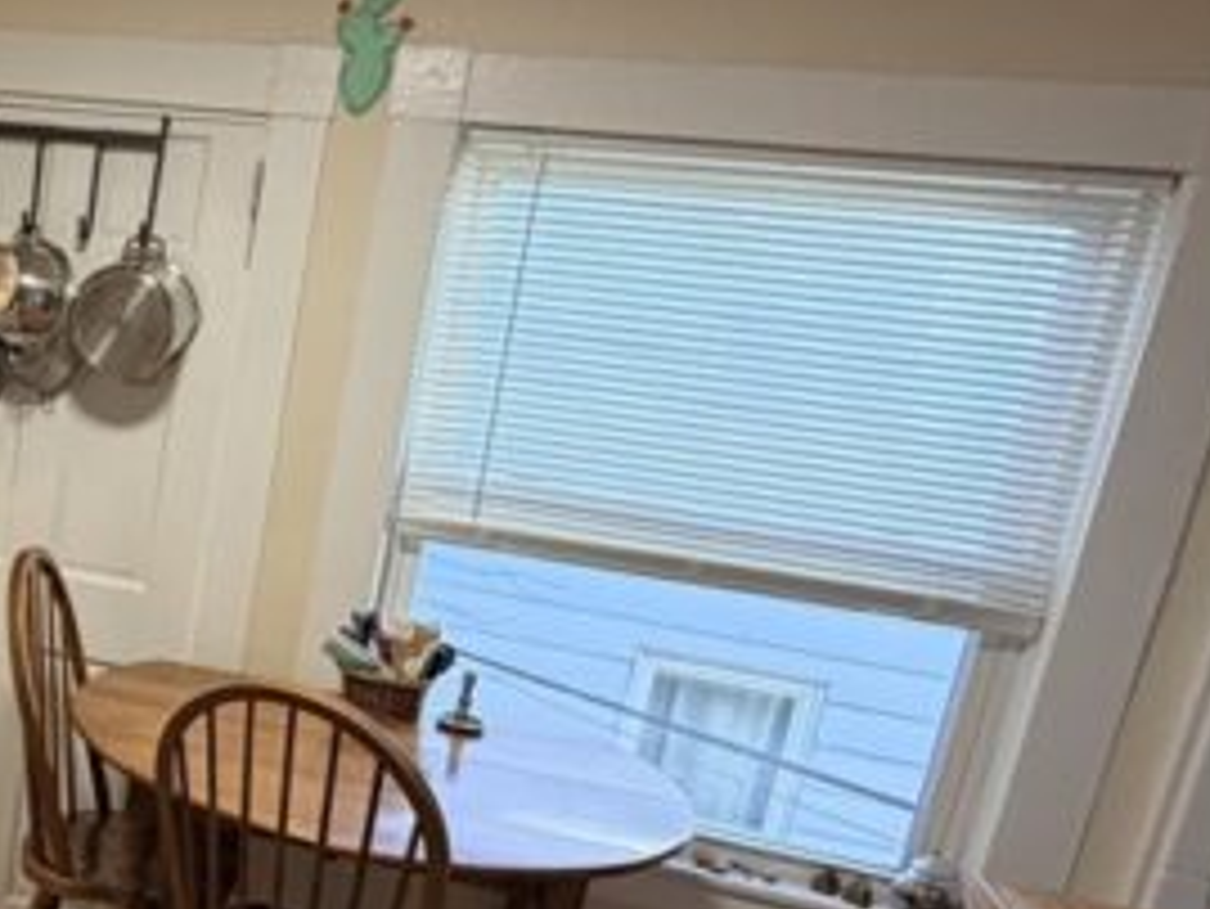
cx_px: -22
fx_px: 1399
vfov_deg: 35.7
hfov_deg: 40.5
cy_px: 594
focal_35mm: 40
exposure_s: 1/120
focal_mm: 2.22
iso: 320
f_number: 2.2
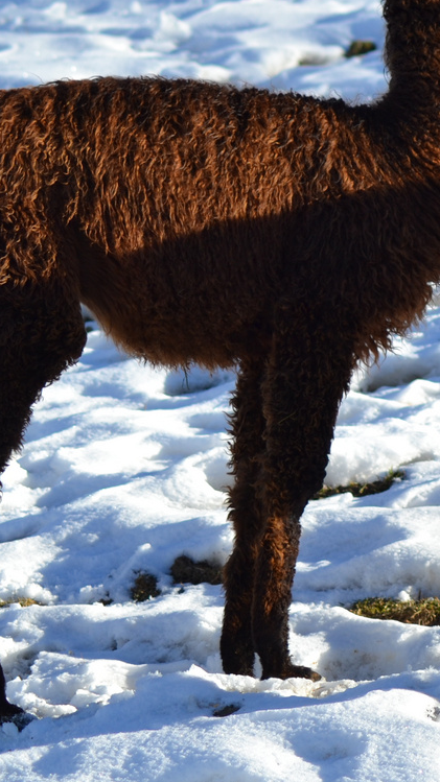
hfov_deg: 5.1
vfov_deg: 9.1
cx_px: 593
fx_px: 4939
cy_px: 242
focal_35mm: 238
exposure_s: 1/500
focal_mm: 70
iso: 125
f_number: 5.6
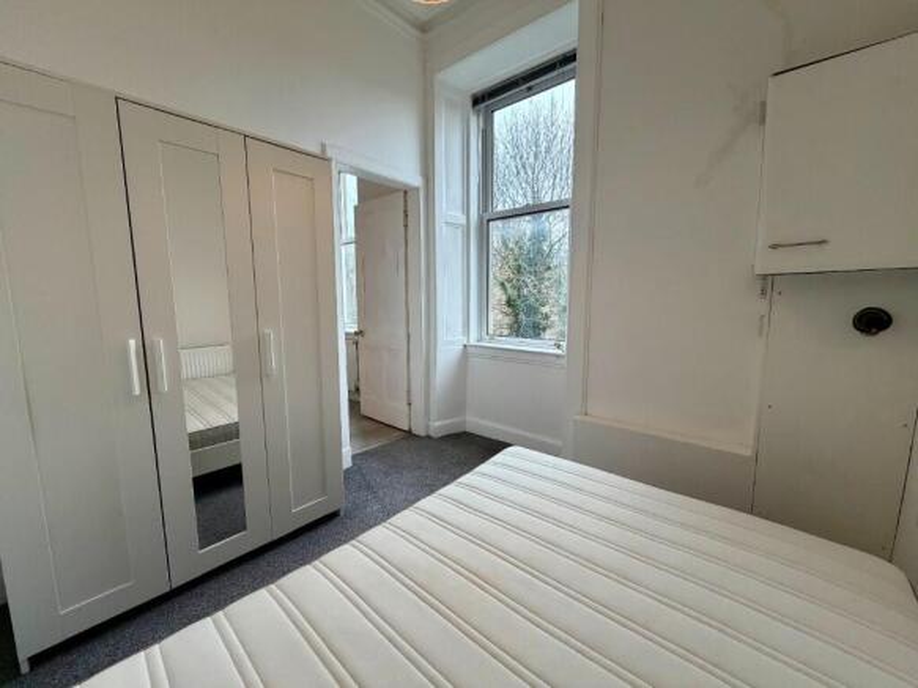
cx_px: 459
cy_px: 344
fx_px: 371
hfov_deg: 102.1
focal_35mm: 14
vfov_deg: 85.7
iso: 200
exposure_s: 1/121
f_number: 2.2
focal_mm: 2.22
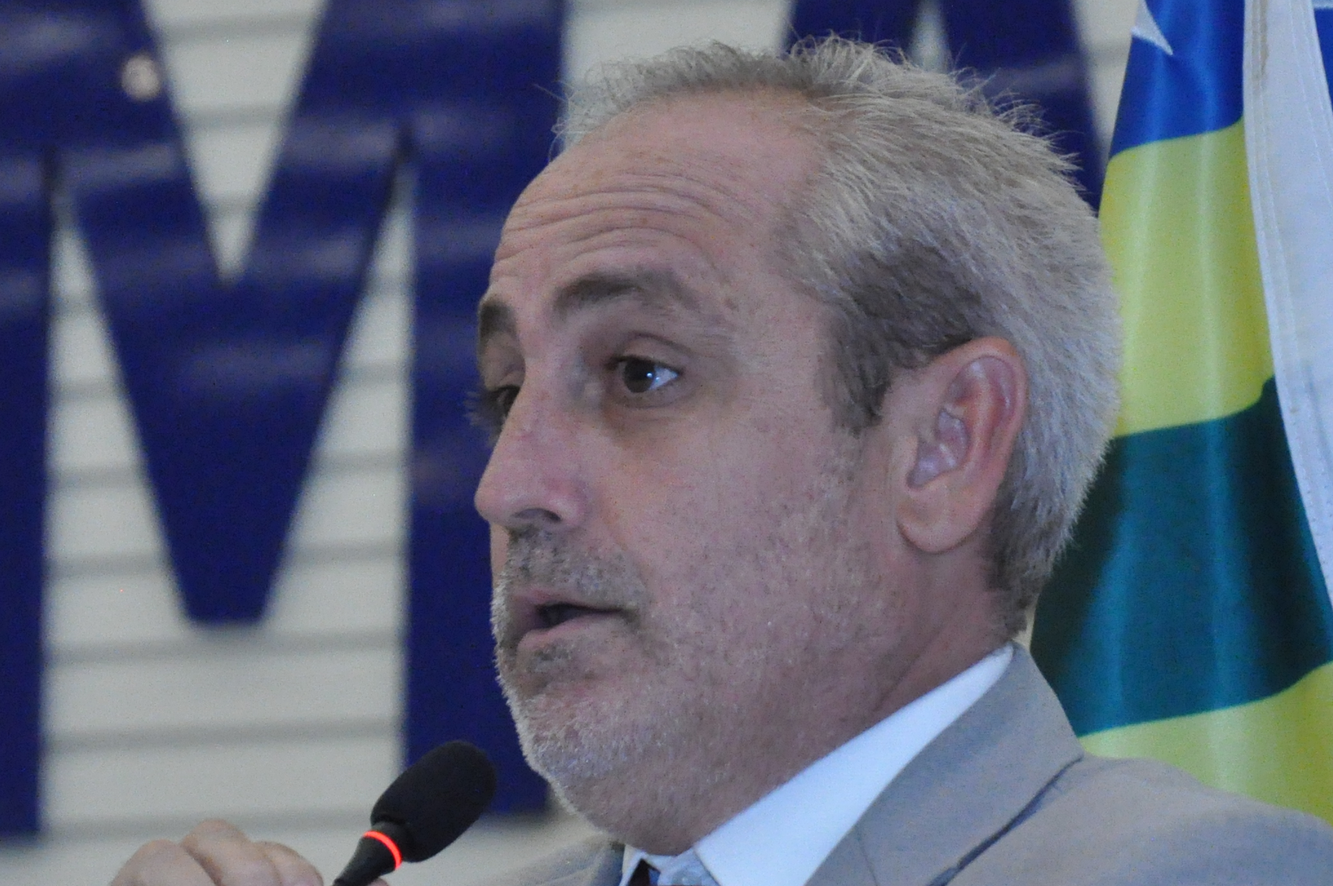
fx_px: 12096
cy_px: 533
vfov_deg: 4.2
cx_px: 647
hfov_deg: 6.3
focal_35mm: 327
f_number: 6.3
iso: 3200
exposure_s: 1/160
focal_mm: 105
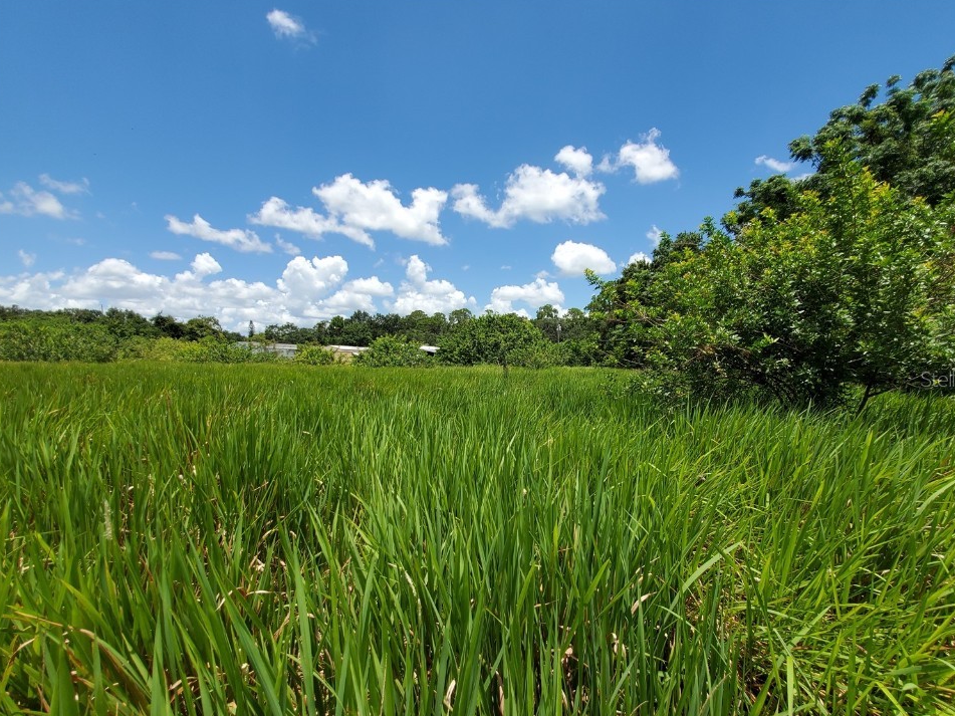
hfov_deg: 102.0
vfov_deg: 85.6
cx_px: 501
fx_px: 386
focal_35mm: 14
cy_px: 379
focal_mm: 1.8
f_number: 2.2
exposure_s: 1/1099
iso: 50
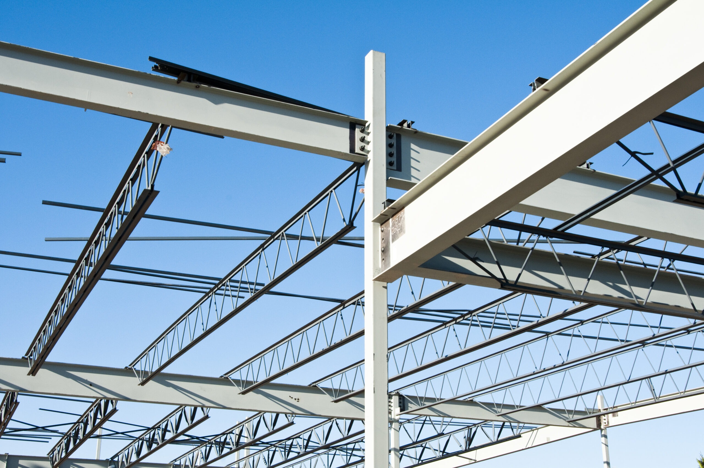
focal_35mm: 48
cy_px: 234
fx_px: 937
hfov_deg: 41.2
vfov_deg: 28.0
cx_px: 352
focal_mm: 32
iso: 200
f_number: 16
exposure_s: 1/160
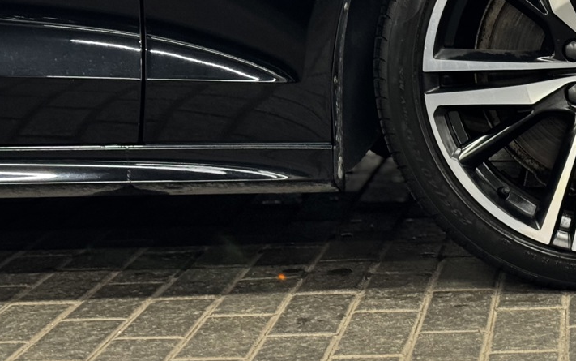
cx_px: 574
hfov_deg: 19.6
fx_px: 1618
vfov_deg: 12.6
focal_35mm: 103
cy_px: 29
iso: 500
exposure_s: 1/39
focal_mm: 6.86
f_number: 1.78
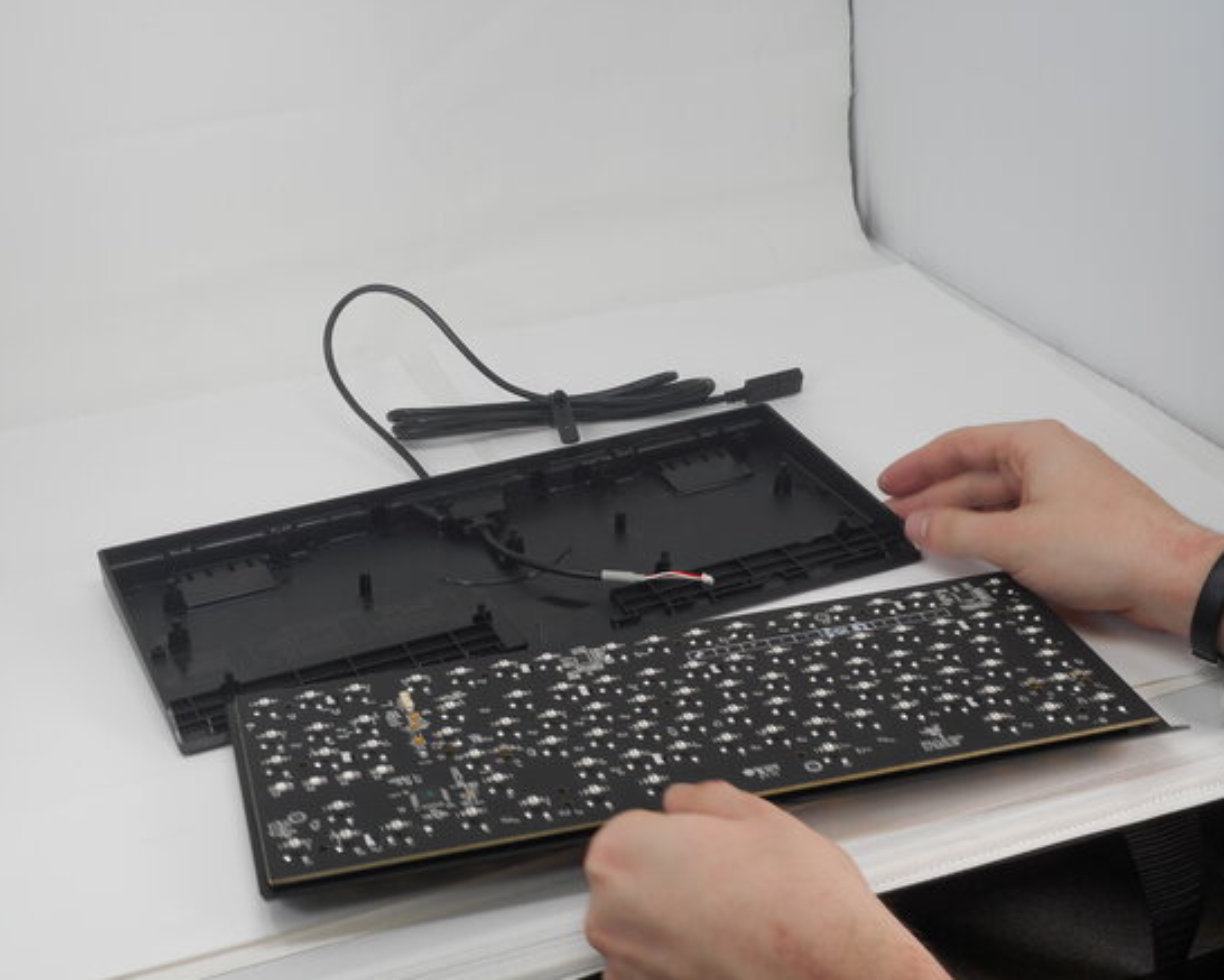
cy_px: 493
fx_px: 1957
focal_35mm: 54
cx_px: 572
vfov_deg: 28.1
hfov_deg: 34.7
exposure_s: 1/30
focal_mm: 9.1
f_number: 4.9
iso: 80
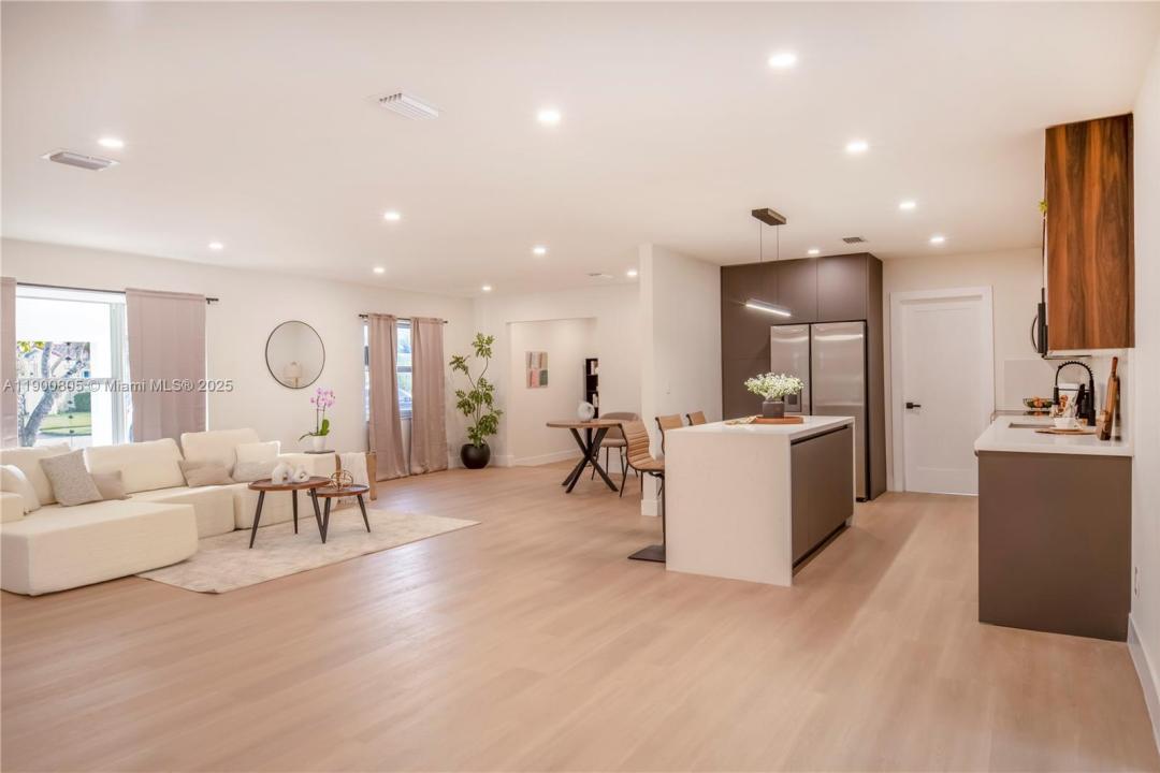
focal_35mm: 21
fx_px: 677
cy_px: 386
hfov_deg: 81.2
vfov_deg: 59.5
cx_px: 580
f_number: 7.1
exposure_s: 1/30
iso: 100
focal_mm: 14
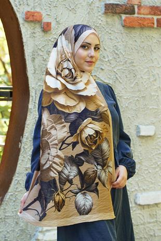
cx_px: 80
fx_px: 703
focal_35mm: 105
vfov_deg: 19.4
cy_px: 120
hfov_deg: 13.1
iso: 640
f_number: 5
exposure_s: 1/125
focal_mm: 105
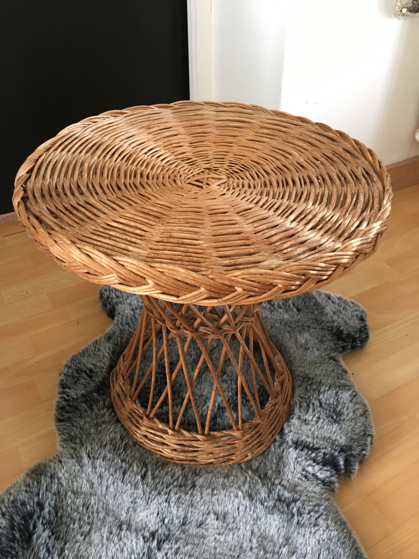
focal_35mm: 29
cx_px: 210
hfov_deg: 48.2
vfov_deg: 61.7
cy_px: 280
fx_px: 468
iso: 200
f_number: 2.2
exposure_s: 1/33
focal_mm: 4.15
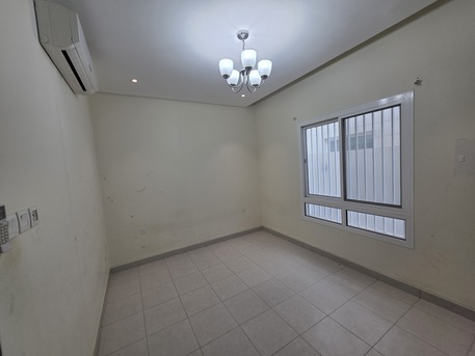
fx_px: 178
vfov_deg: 89.9
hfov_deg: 106.2
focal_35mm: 13
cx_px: 238
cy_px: 178
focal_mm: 2.2
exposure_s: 1/100
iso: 64
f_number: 1.9
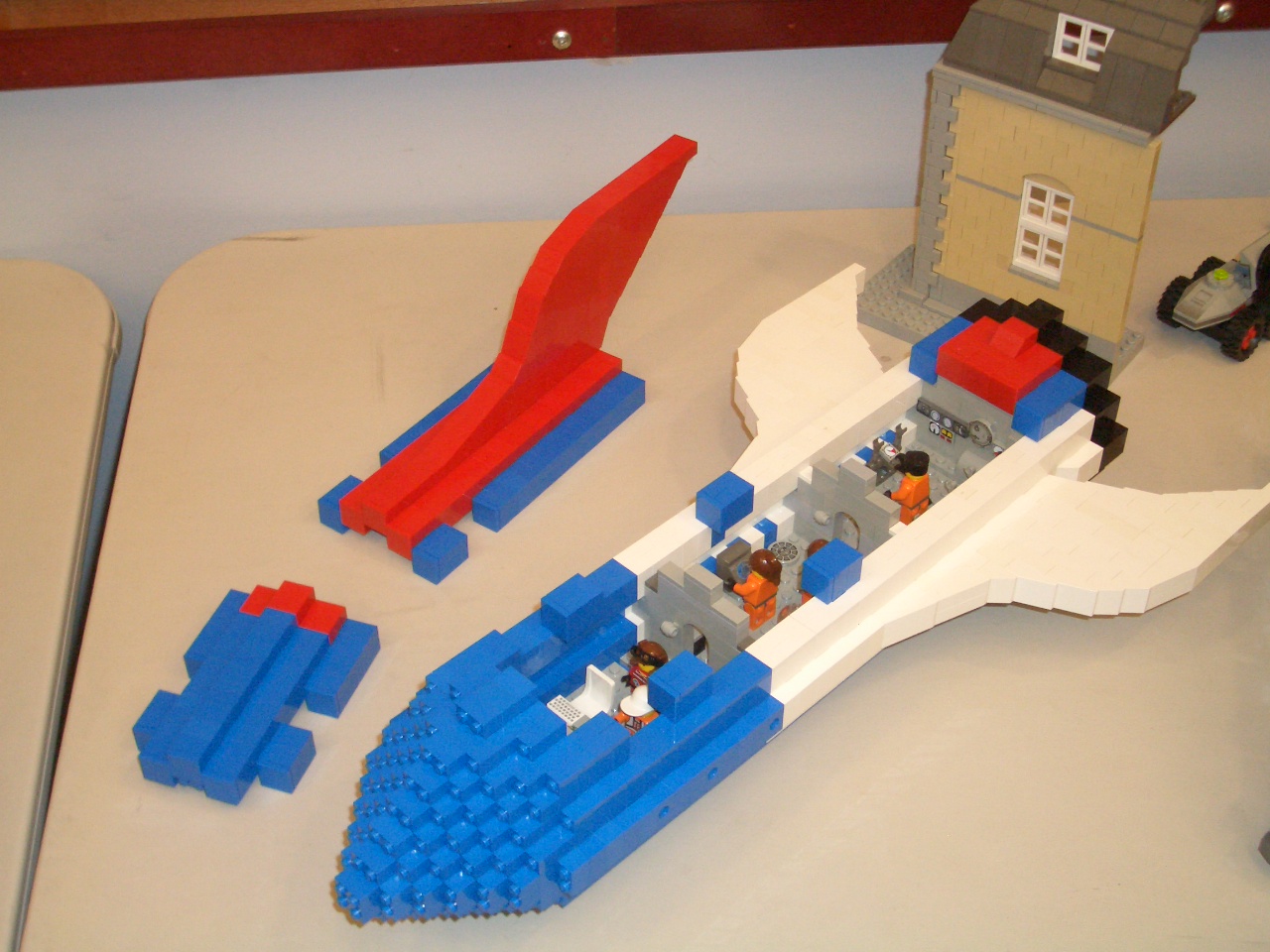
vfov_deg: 29.7
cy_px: 476
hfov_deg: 38.9
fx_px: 1798
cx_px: 635
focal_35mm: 49
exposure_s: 1/60
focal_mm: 8.2
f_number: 3.1
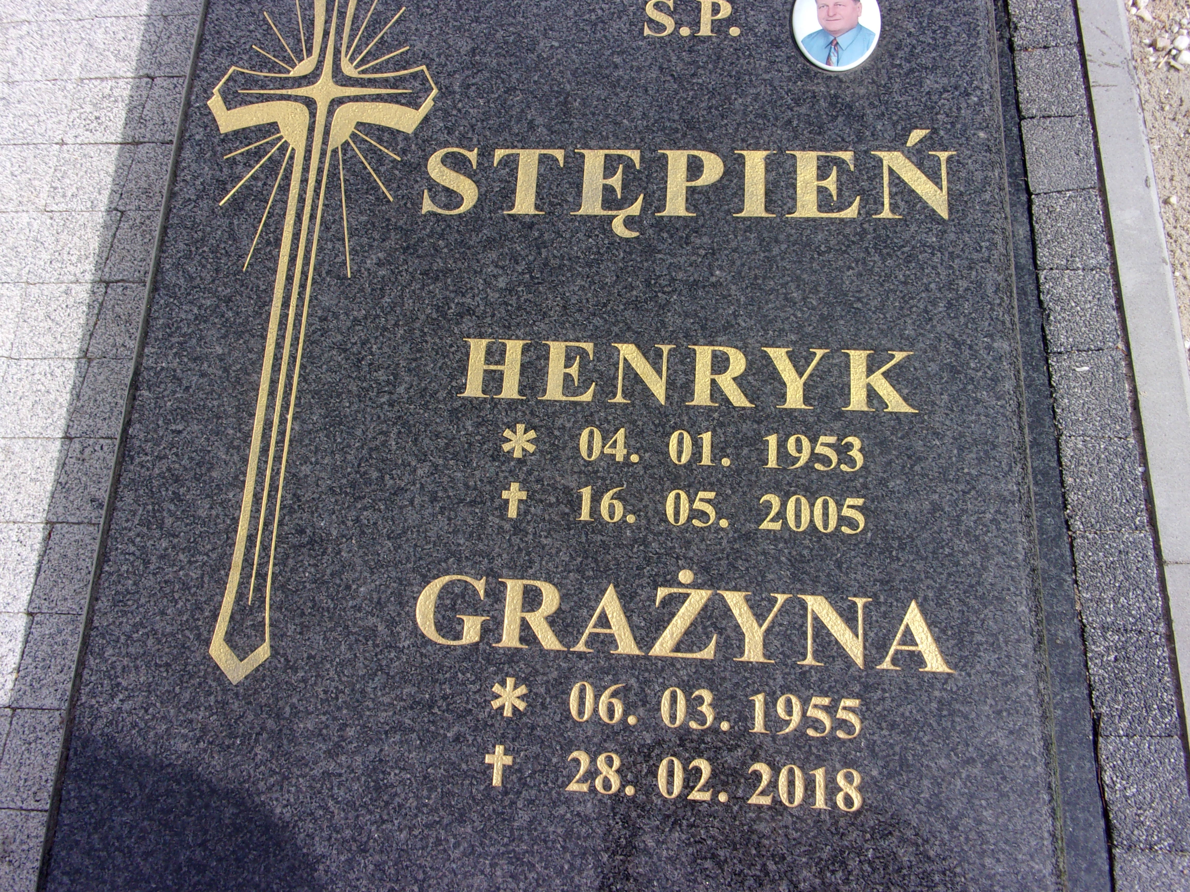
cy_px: 446
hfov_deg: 63.4
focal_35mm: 28
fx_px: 963
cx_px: 595
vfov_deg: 49.7
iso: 80
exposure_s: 1/90
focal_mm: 5.1
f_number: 10.8
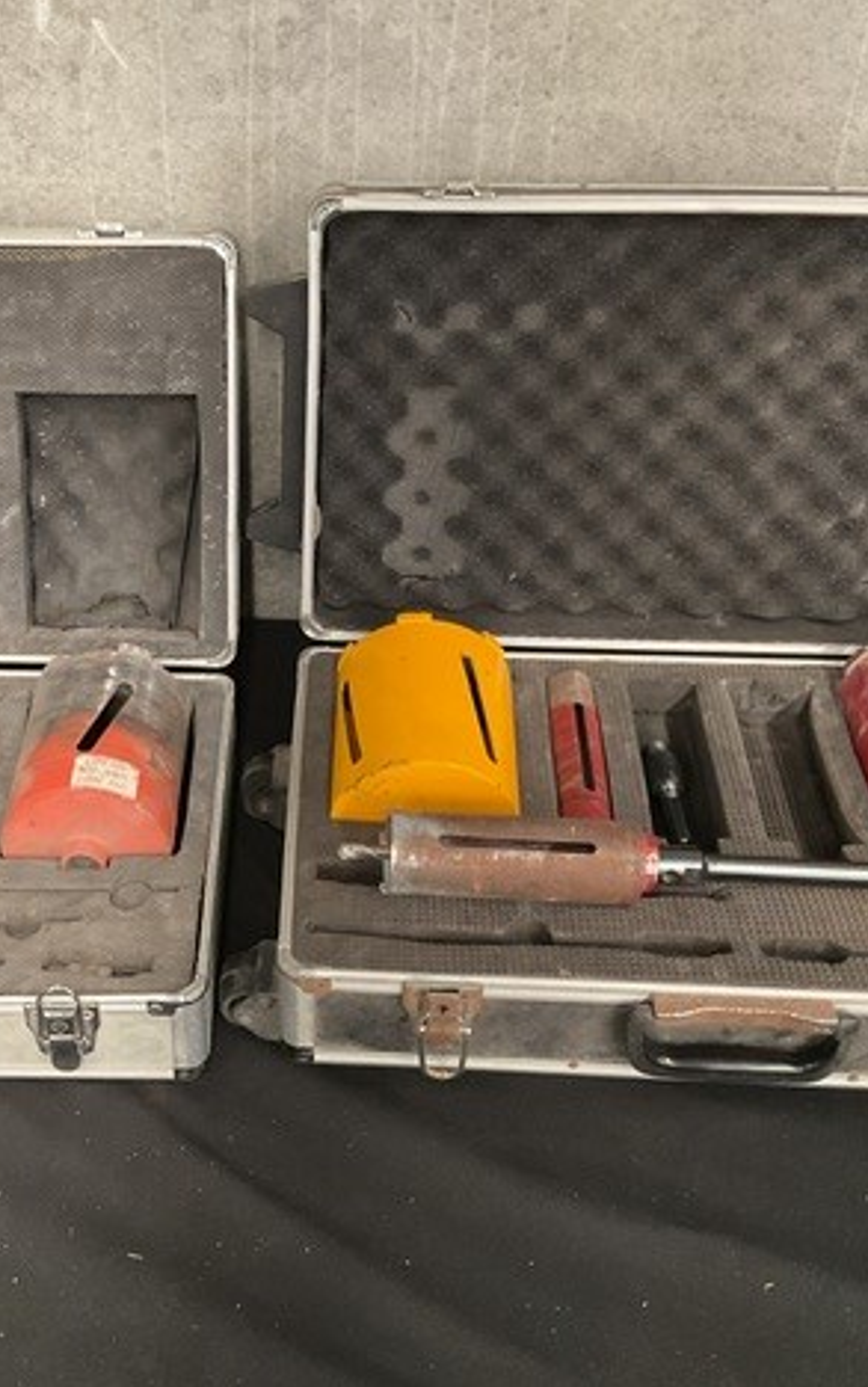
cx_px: 273
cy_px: 688
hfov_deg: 30.3
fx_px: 1588
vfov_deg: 47.2
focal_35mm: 42
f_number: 1.8
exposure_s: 1/40
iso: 250
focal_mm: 3
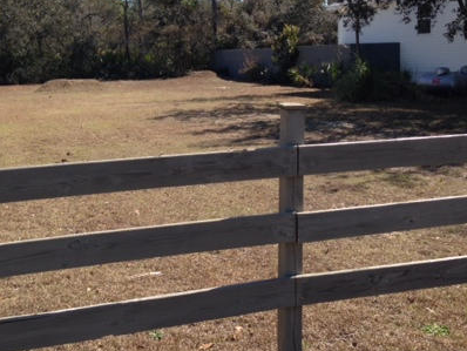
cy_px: 100
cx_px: 187
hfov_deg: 36.0
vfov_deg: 27.3
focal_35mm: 53
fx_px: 715
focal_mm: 4.12
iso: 50
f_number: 2.4
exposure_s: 1/1153
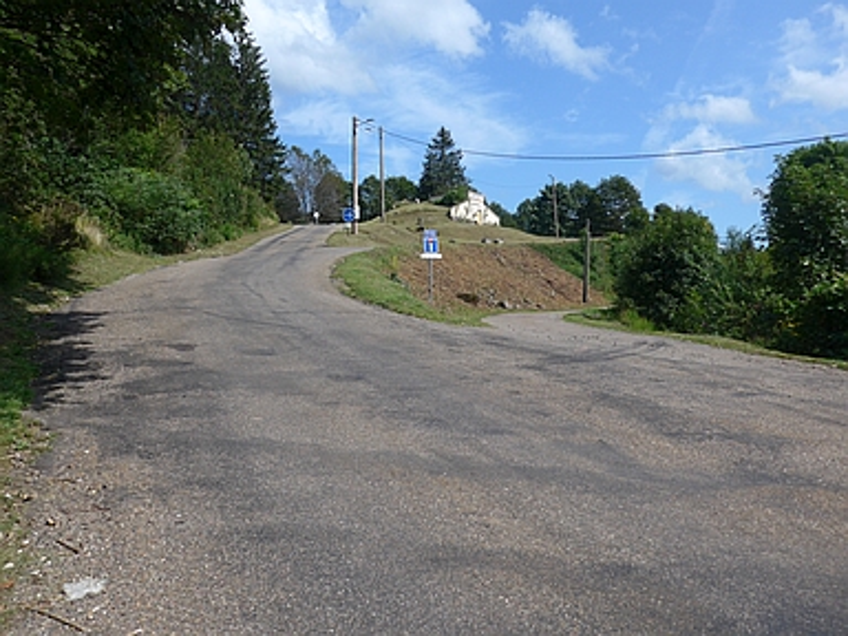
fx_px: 710
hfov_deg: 61.7
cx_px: 424
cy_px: 318
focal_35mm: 29
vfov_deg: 48.2
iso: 80
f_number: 2.8
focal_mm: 6
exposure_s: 1/1600
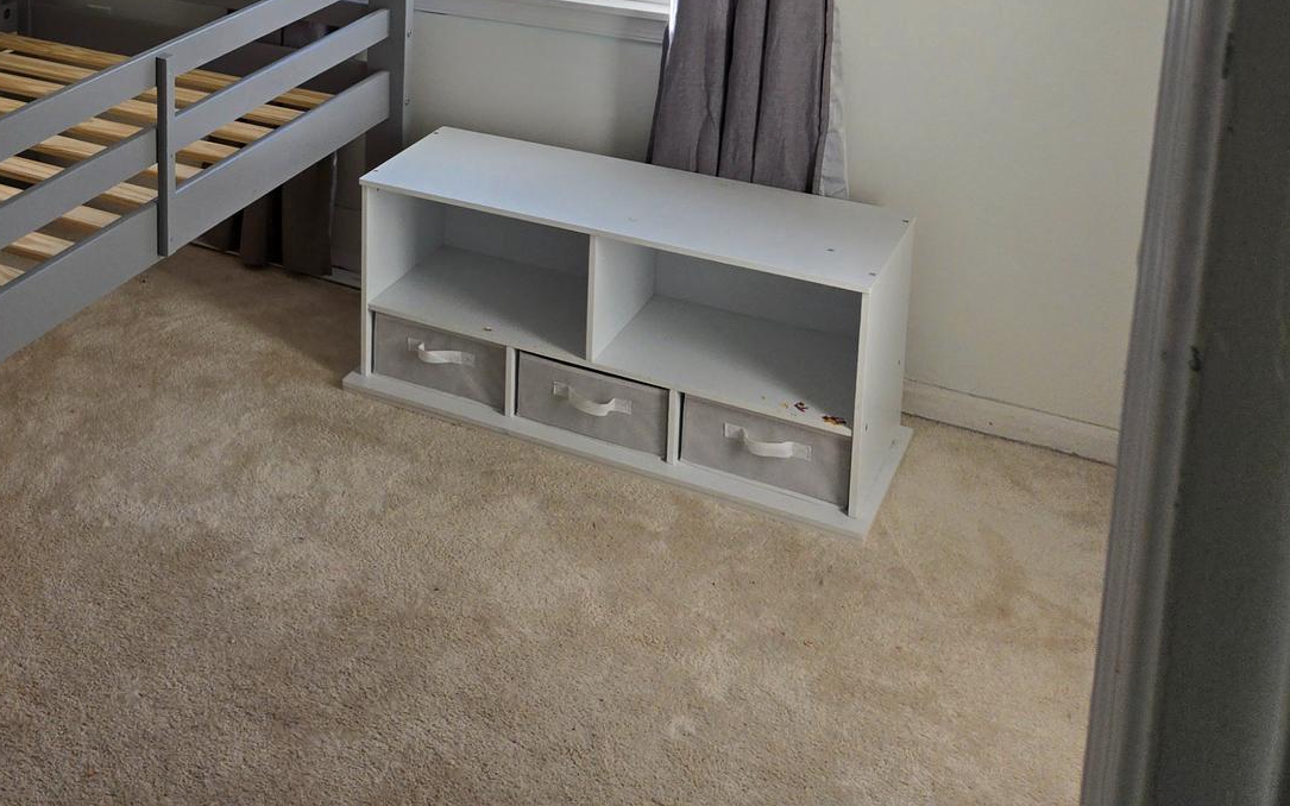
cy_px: -106
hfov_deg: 39.7
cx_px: 82
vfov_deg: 25.7
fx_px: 1617
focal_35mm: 46
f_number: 1.8
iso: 32
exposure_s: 1/180
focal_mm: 5.4
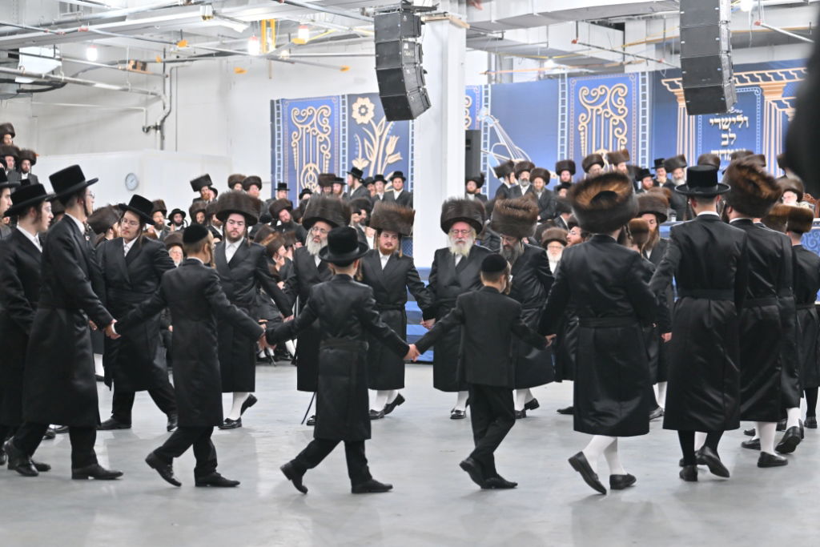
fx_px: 1595
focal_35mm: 70
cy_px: 274
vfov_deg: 19.5
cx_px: 410
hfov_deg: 28.8
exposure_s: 1/200
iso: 800
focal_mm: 70
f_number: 2.8
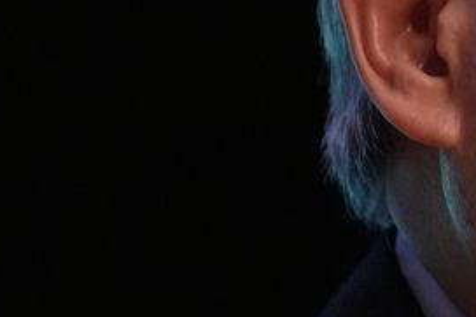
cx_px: 788
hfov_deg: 1.8
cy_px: -34
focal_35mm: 1130
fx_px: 14931
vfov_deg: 1.2
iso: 5000
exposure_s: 1/500
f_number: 2.8
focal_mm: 200
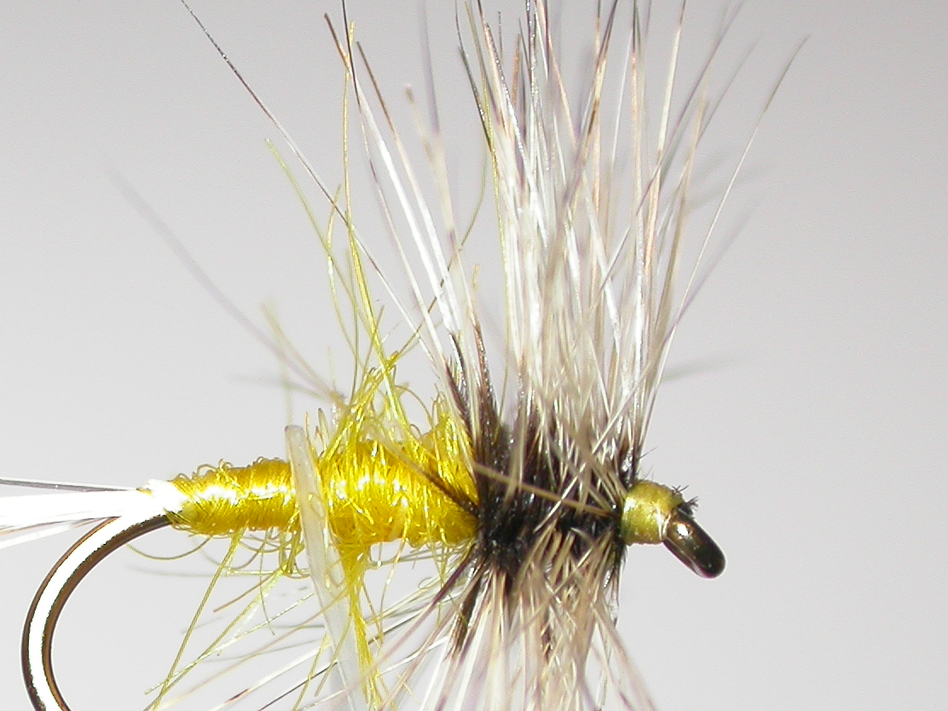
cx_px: 191
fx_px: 7778
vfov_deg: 5.2
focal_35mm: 284
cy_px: 465
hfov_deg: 7.0
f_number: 4.8
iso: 100
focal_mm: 28.9
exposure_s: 1/98.5
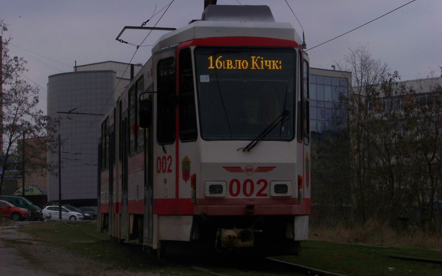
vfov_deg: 11.6
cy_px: 163
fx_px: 1361
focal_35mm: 113
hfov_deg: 18.4
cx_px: 221
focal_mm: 17.6
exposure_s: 1/100
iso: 200
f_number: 8
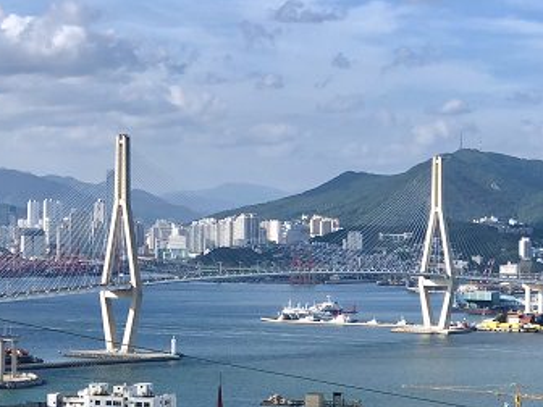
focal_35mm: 122
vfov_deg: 12.1
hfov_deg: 16.1
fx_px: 1914
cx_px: 171
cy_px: 174
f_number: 2.8
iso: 20
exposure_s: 1/873
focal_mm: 6.6
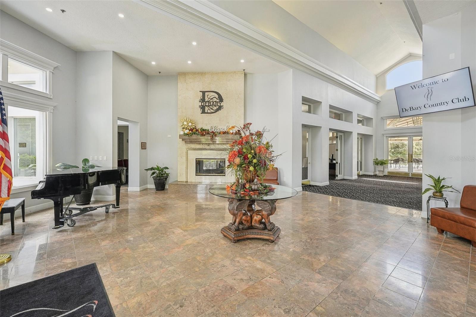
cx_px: 238
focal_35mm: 15
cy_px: 158
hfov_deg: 99.3
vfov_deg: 76.2
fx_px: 202
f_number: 8
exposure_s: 1/30
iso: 320
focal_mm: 15.3
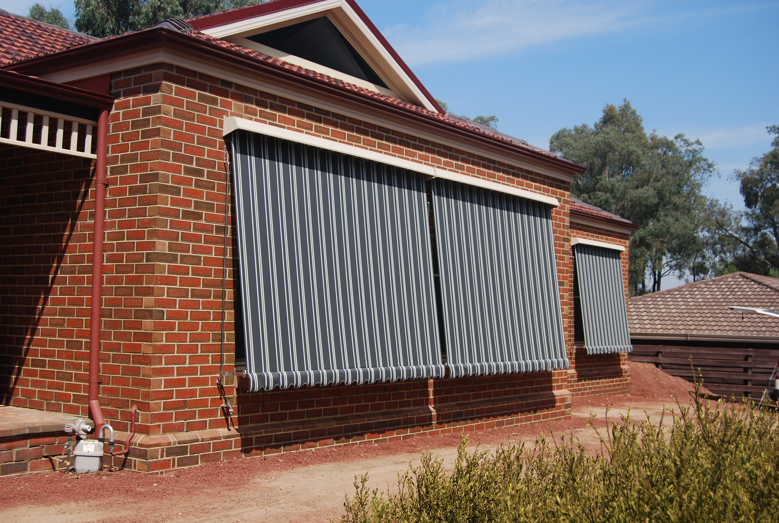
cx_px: 390
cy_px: 262
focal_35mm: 45
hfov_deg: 43.5
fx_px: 976
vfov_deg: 30.0
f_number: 6.3
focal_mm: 30
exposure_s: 1/160
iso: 100
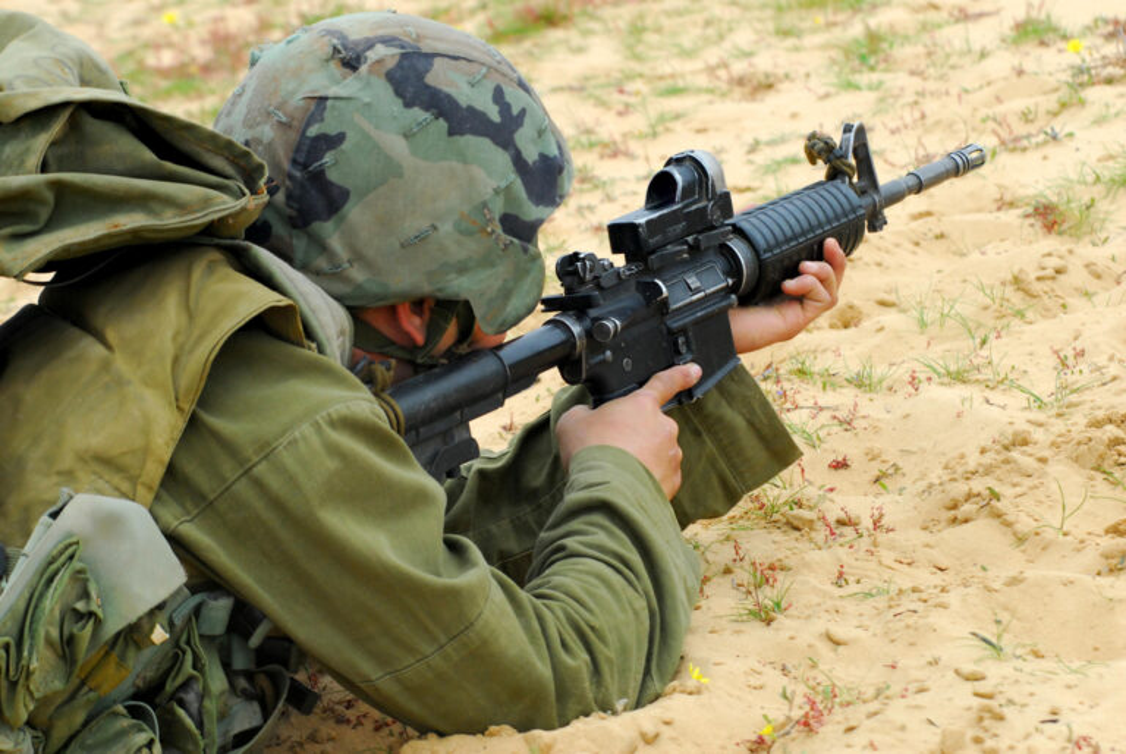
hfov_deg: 17.0
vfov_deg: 11.5
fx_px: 3758
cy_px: 377
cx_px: 563
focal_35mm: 120
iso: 640
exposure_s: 1/320
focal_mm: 80
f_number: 9
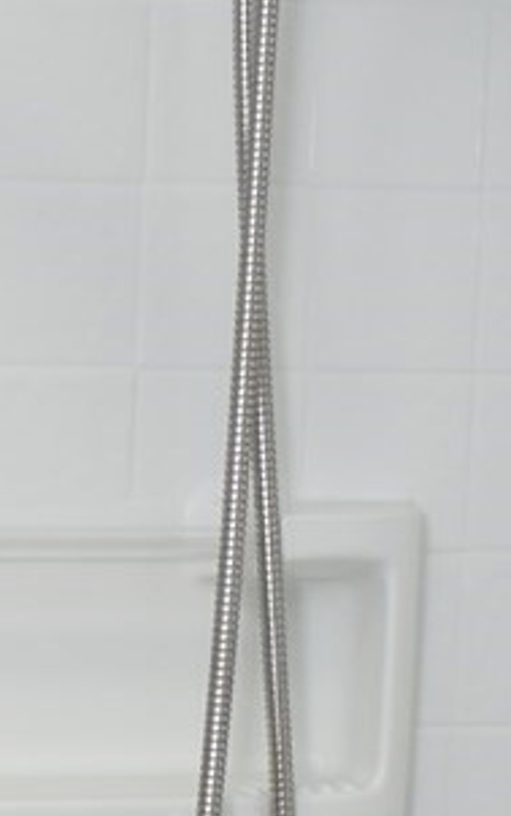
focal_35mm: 140
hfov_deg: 8.7
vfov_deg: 14.7
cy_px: 794
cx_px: -589
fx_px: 3117
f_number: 4
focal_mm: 18
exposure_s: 1/60
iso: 360
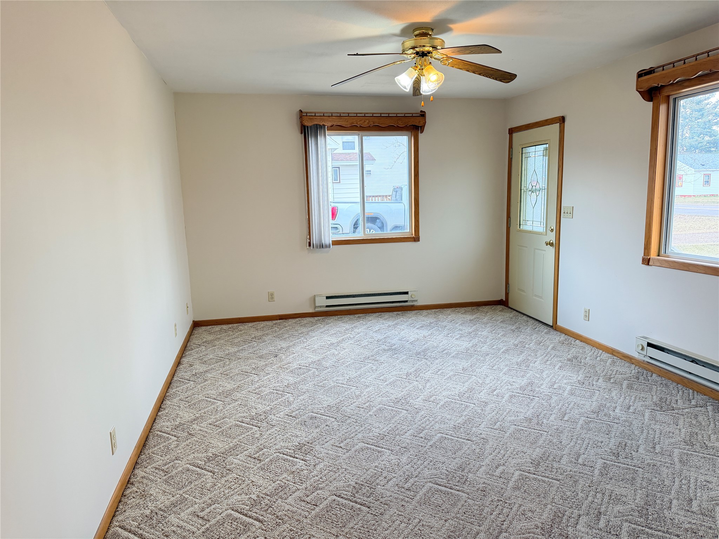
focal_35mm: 24
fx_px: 498
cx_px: 360
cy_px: 270
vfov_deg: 56.8
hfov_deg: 71.6
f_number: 1.78
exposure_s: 1/123
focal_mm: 6.76
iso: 200
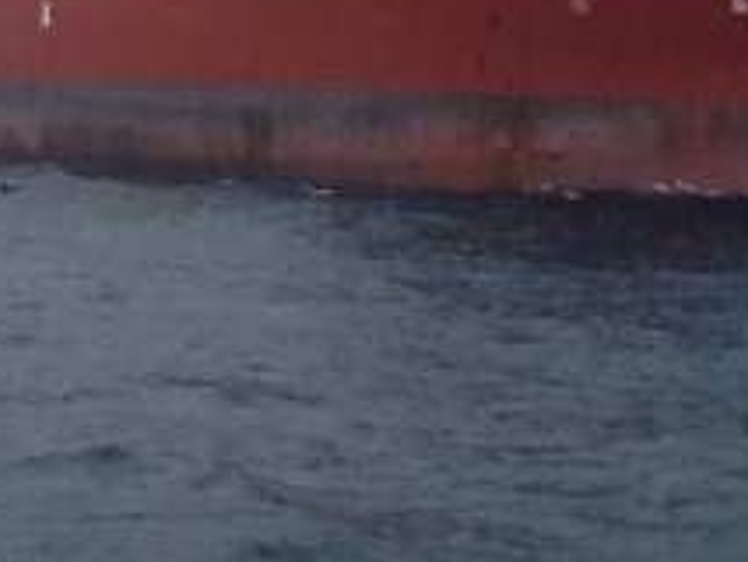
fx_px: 2076
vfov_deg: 15.3
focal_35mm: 96
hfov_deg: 20.1
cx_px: 91
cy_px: 119
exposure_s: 1/668
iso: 64
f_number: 2.4
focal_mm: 2.03
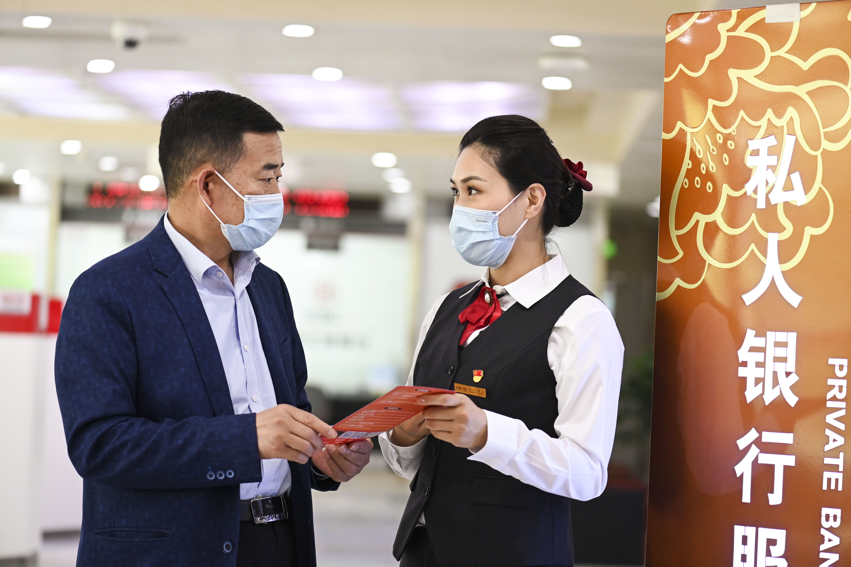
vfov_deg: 13.0
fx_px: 2482
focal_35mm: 105
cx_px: 426
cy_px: 284
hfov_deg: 19.5
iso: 2800
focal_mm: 105
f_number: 3.2
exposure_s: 1/640
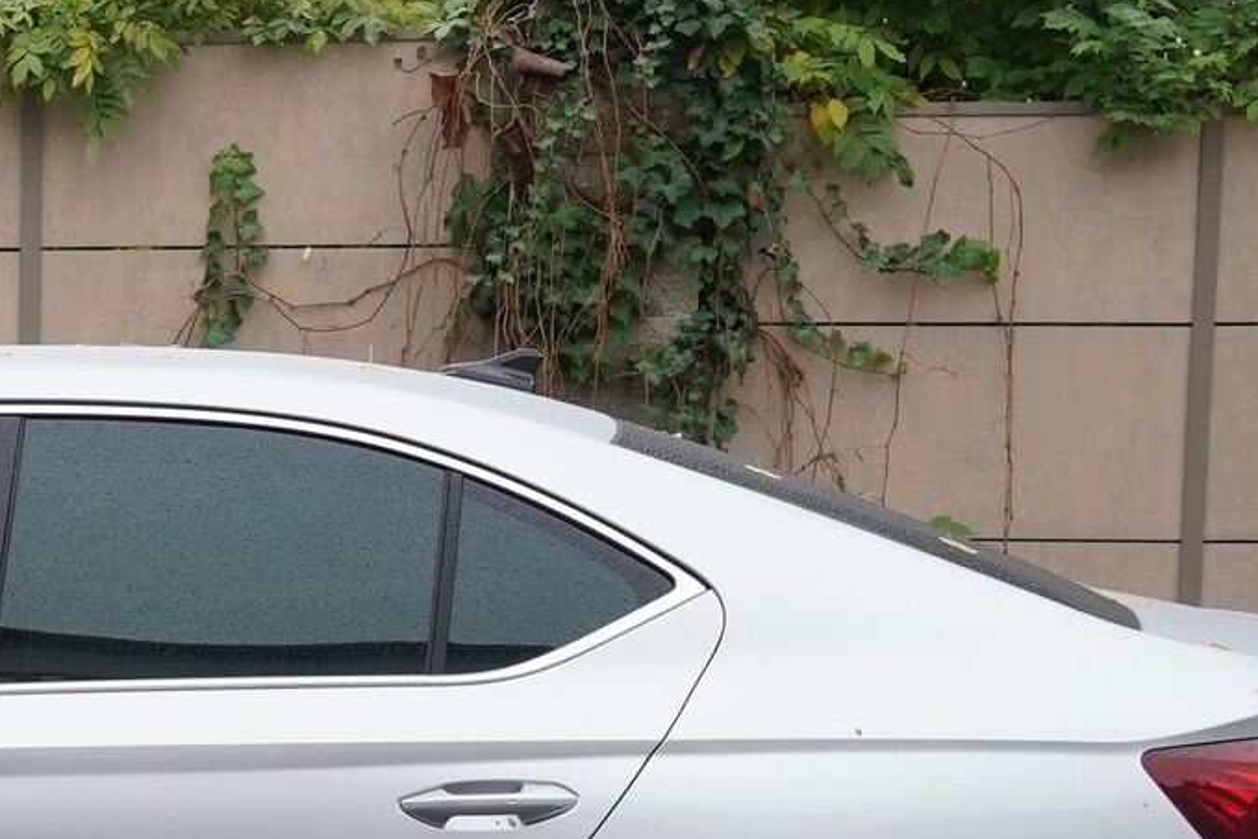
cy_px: 759
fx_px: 2866
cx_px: -146
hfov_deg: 23.2
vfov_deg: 16.4
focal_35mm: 82
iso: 1000
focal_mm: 29
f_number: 7.1
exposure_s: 1/250
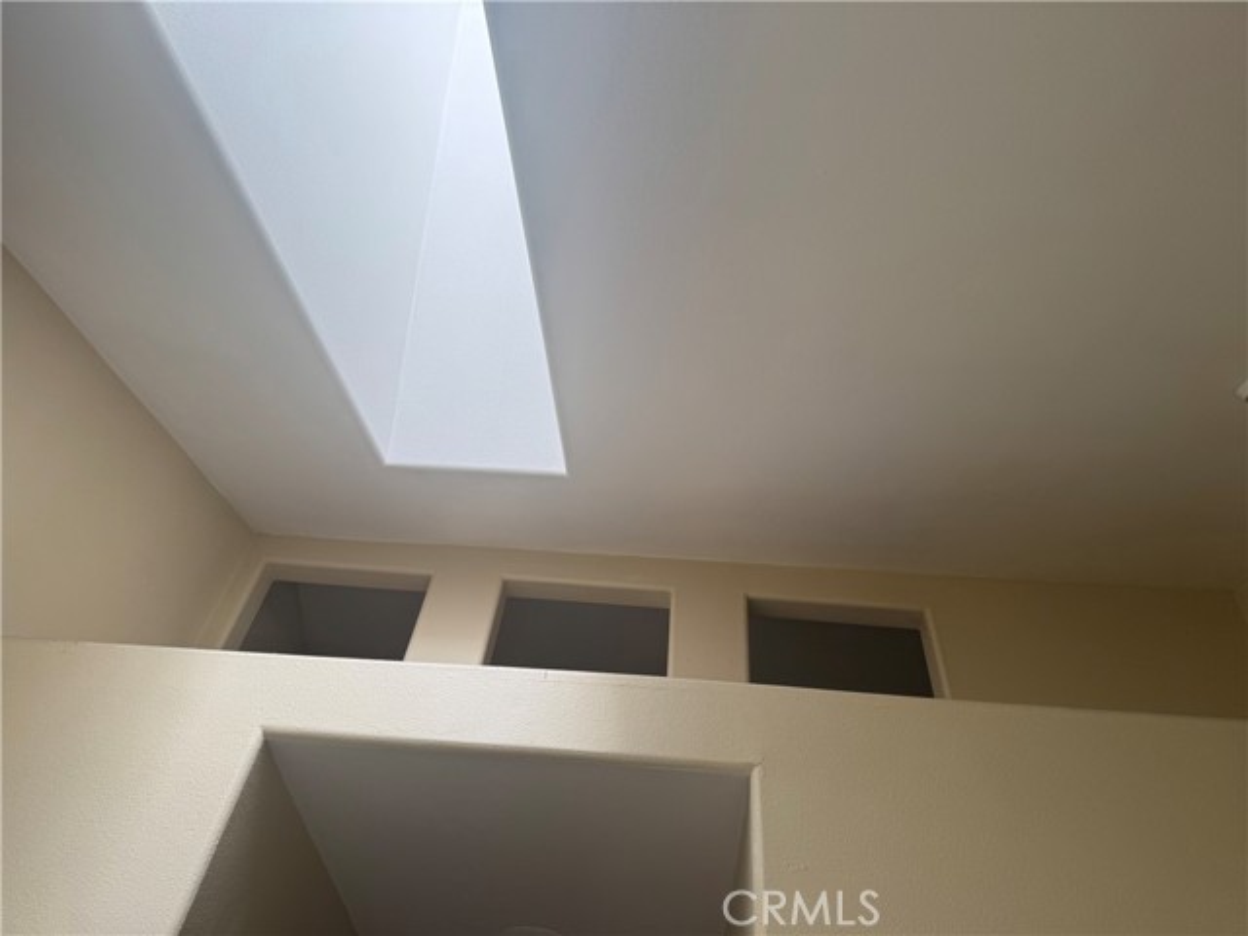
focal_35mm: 24
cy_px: 468
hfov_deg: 71.6
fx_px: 865
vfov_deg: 56.8
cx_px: 624
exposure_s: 1/163
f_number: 1.78
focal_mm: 6.76
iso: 80
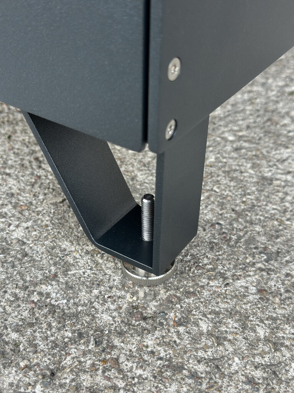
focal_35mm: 48
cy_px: 196
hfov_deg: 30.3
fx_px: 544
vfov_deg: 39.7
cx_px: 147
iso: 80
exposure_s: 1/270
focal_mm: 6.86
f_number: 1.78
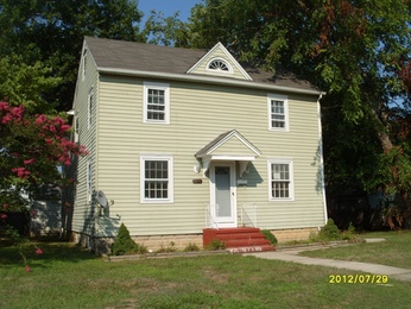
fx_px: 416
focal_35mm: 35
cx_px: 206
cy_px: 154
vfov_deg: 40.7
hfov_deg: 52.6
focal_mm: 7.8
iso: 80
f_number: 6.8
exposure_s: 1/500
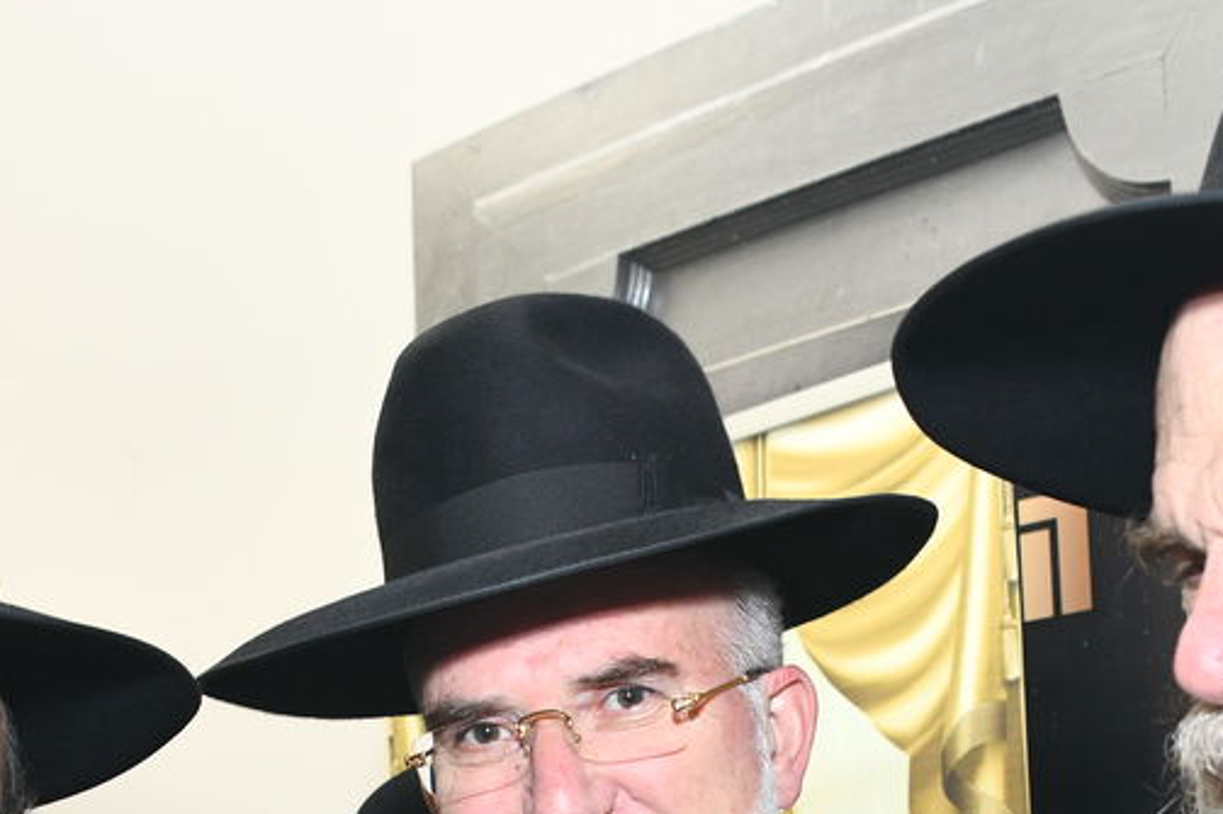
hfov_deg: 26.0
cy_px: 990
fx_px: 2649
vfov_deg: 16.7
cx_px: 666
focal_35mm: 78
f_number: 5.6
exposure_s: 1/125
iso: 1000
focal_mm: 28
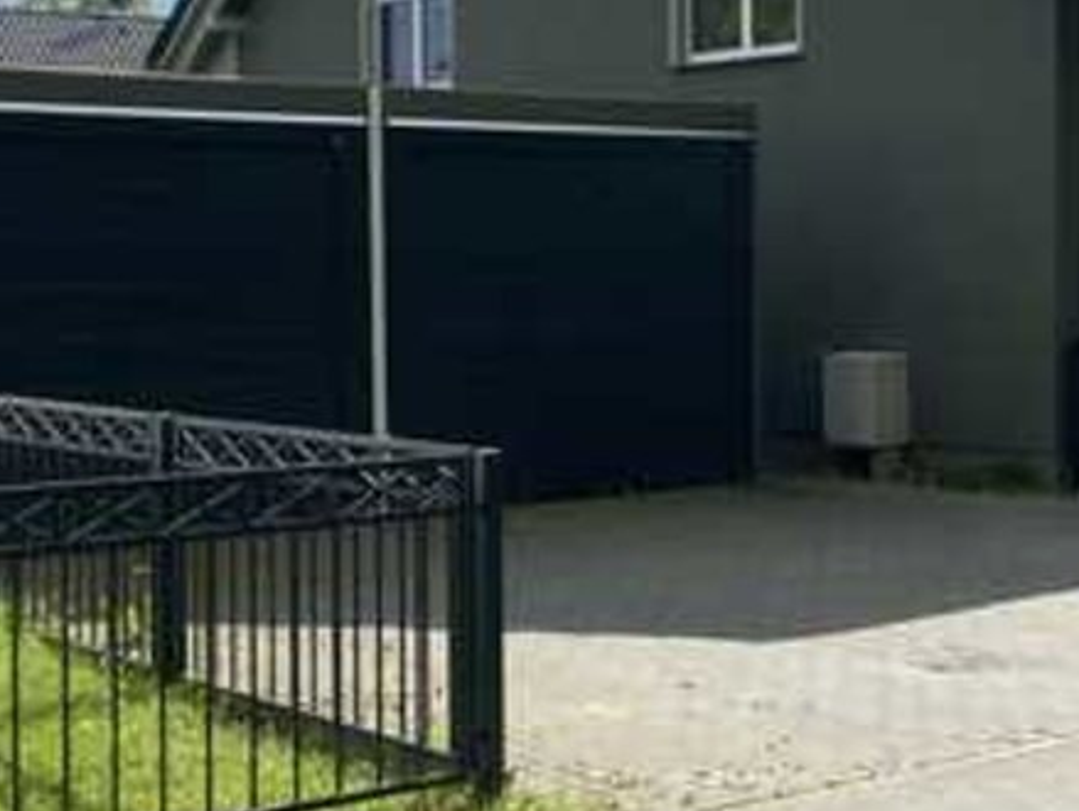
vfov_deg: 20.7
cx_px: 649
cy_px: 356
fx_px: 2215
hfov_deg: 27.3
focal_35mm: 71
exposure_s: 1/3125
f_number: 1.8
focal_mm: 4.25
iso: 32
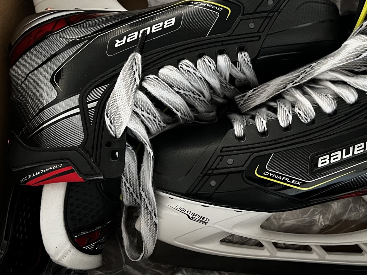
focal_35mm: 46
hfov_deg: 40.8
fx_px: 488
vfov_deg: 31.5
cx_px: 239
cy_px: 117
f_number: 1.5
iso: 640
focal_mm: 5.7
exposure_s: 1/35
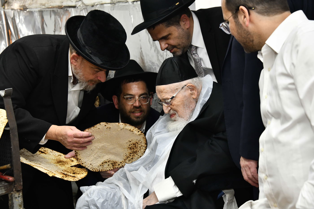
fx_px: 680
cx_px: 157
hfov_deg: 26.0
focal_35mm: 78
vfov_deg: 17.5
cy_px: 104
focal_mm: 78
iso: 800
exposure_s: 1/160
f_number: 5.6
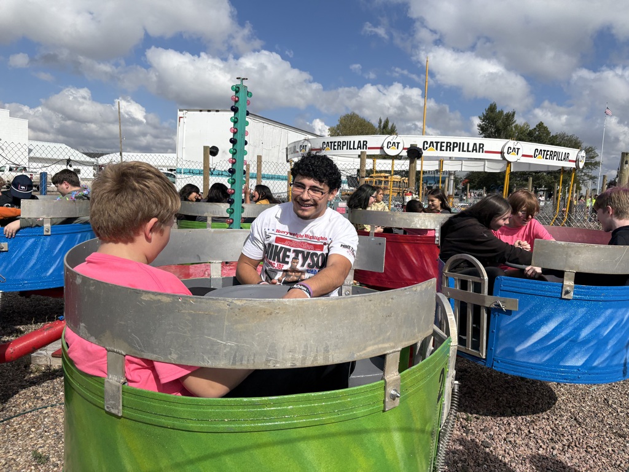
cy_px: 236
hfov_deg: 67.3
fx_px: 472
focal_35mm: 26
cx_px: 314
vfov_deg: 53.1
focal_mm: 5.96
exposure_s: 1/6993
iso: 50
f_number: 1.6
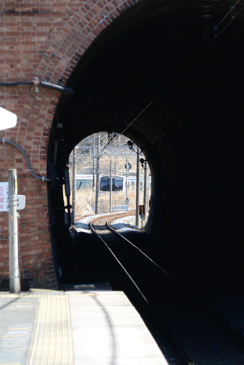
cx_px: 122
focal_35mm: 235
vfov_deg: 8.8
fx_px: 2389
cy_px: 182
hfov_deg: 5.8
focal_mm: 87.3
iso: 220
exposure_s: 1/250
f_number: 5.6
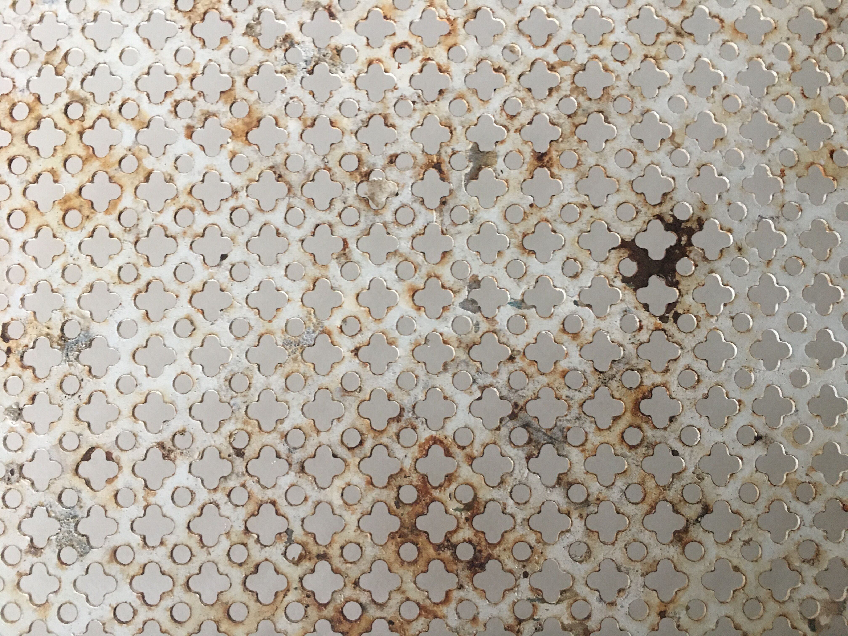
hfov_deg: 61.7
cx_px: 424
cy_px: 318
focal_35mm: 29
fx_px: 710
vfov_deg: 48.2
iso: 100
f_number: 2.2
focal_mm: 4.15
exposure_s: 1/17
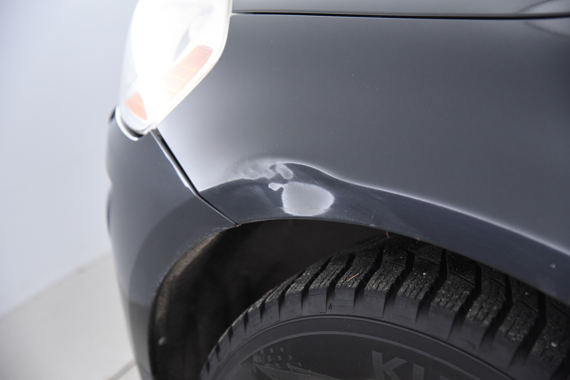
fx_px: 997
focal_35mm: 63
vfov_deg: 21.6
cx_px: 282
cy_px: 189
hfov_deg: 31.9
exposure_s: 1/50
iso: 4000
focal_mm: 62
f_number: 4
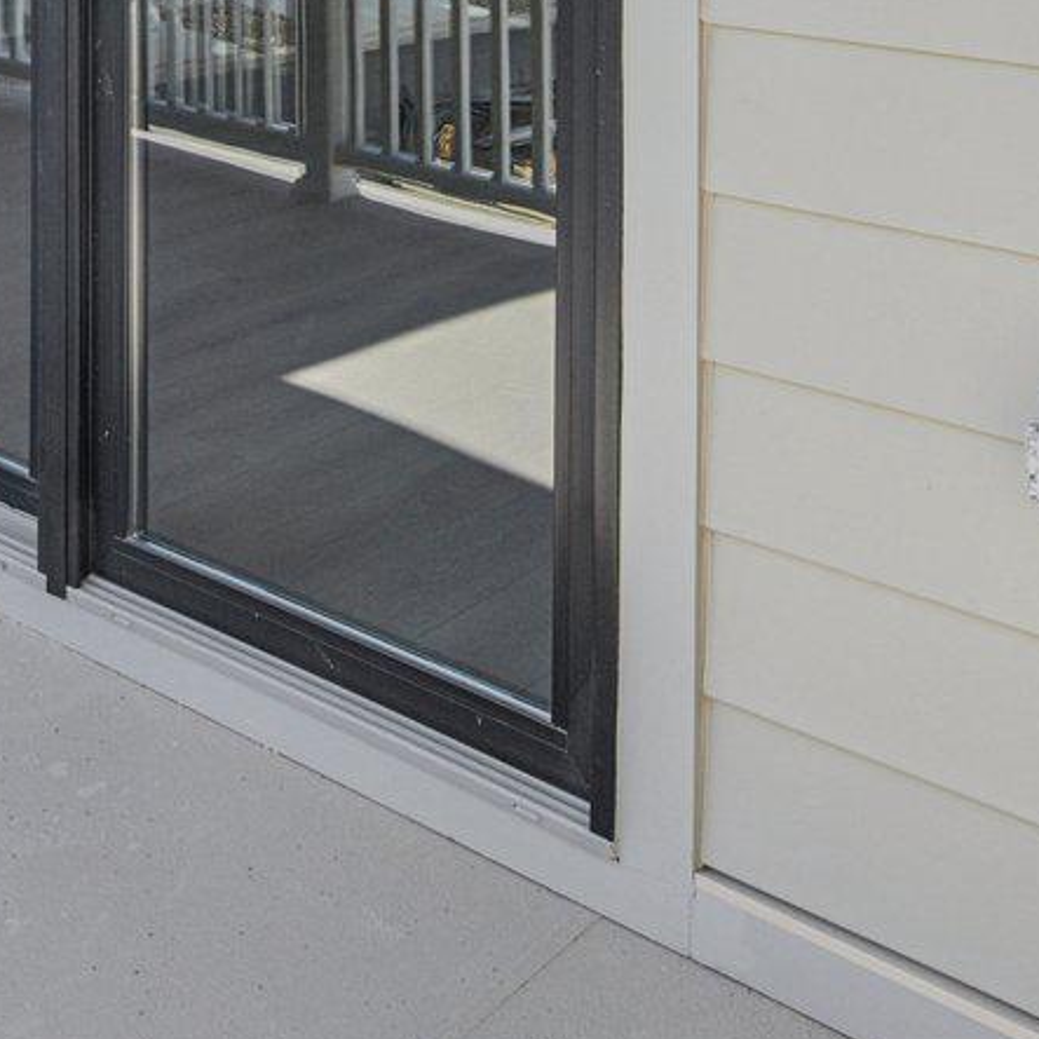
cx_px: 192
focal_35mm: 55
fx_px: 1868
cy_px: -292
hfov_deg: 30.3
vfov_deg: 26.6
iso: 100
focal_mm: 14
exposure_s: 1/80
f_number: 8
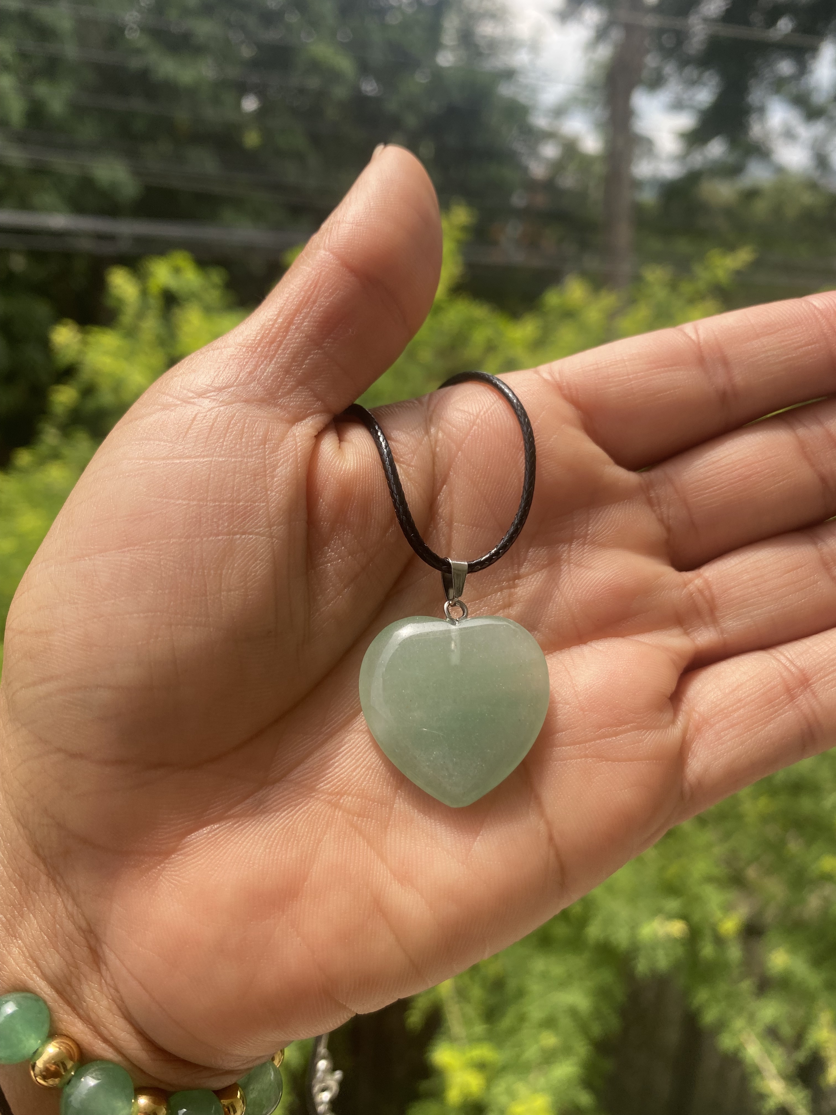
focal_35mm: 26
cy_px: 558
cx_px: 418
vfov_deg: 67.3
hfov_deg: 53.1
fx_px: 837
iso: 32
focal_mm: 4.25
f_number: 1.8
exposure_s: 1/719
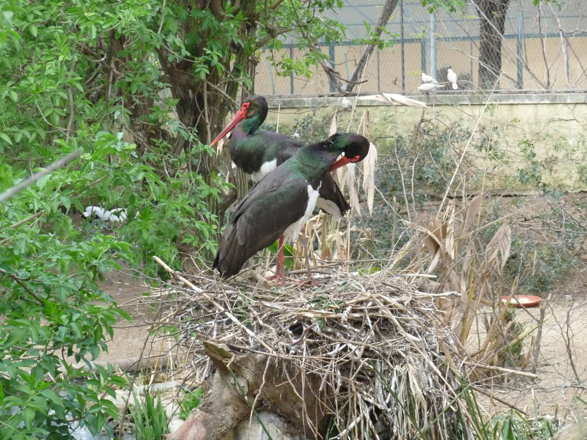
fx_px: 2391
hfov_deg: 14.0
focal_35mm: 141
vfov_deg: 10.5
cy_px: 220
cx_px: 294
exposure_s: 1/250
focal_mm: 24.1
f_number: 4.8
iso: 400
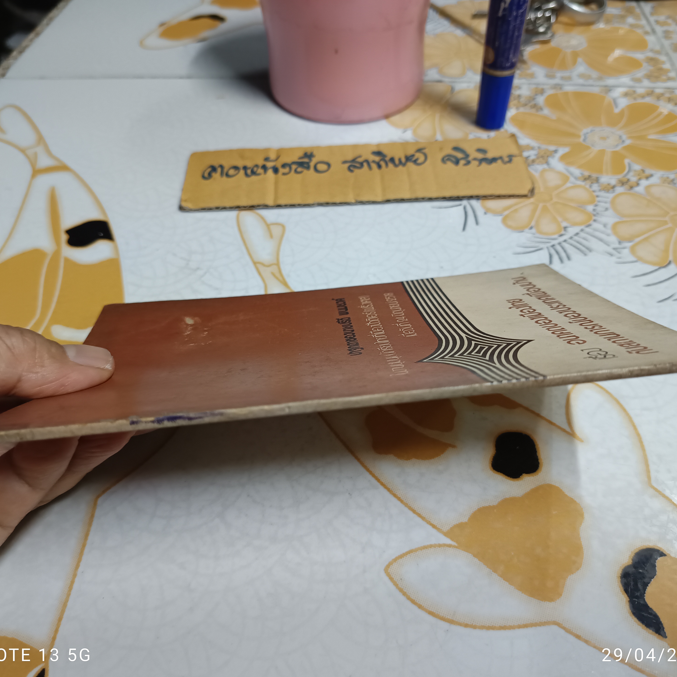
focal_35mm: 29
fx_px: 642
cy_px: 343
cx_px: 345
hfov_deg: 55.6
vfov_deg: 55.6
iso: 1042
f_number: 1.7
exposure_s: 1/25
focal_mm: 5.31
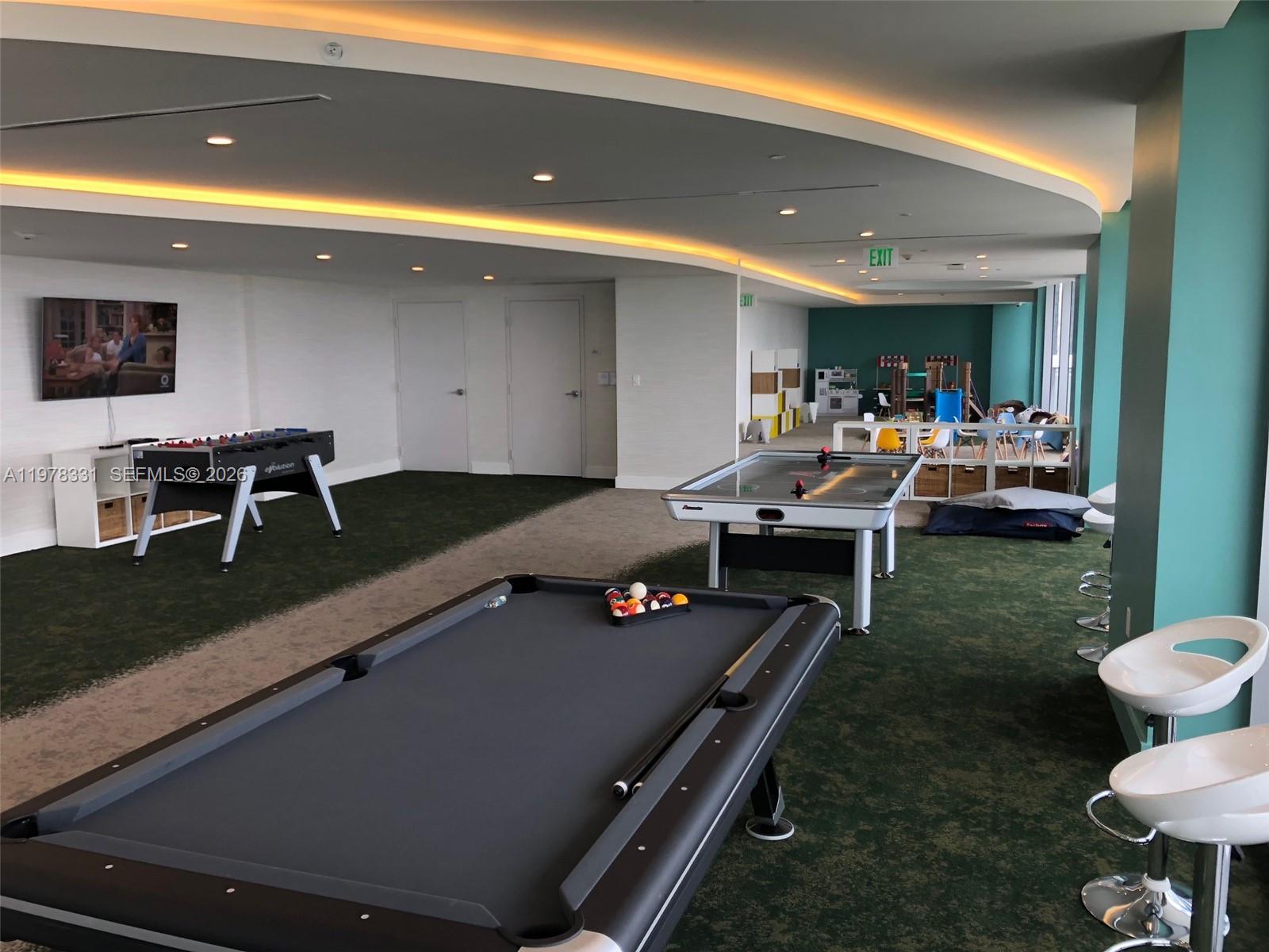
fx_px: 1026
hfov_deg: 63.4
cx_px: 634
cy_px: 476
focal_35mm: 28
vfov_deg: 49.7
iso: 64
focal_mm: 3.99
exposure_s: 1/120
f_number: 1.8
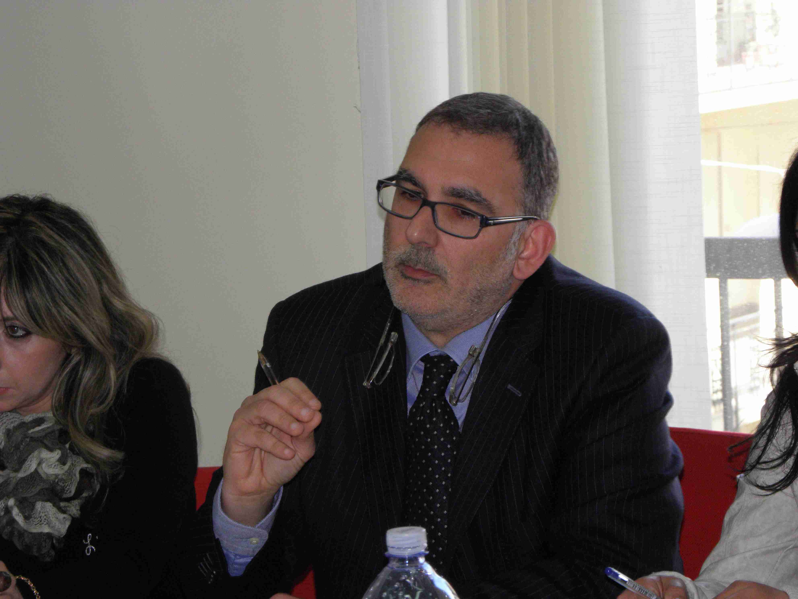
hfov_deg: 14.5
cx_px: 399
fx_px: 3135
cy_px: 300
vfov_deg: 10.9
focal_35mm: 136
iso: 200
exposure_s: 1/125
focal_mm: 24.29
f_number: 4.4
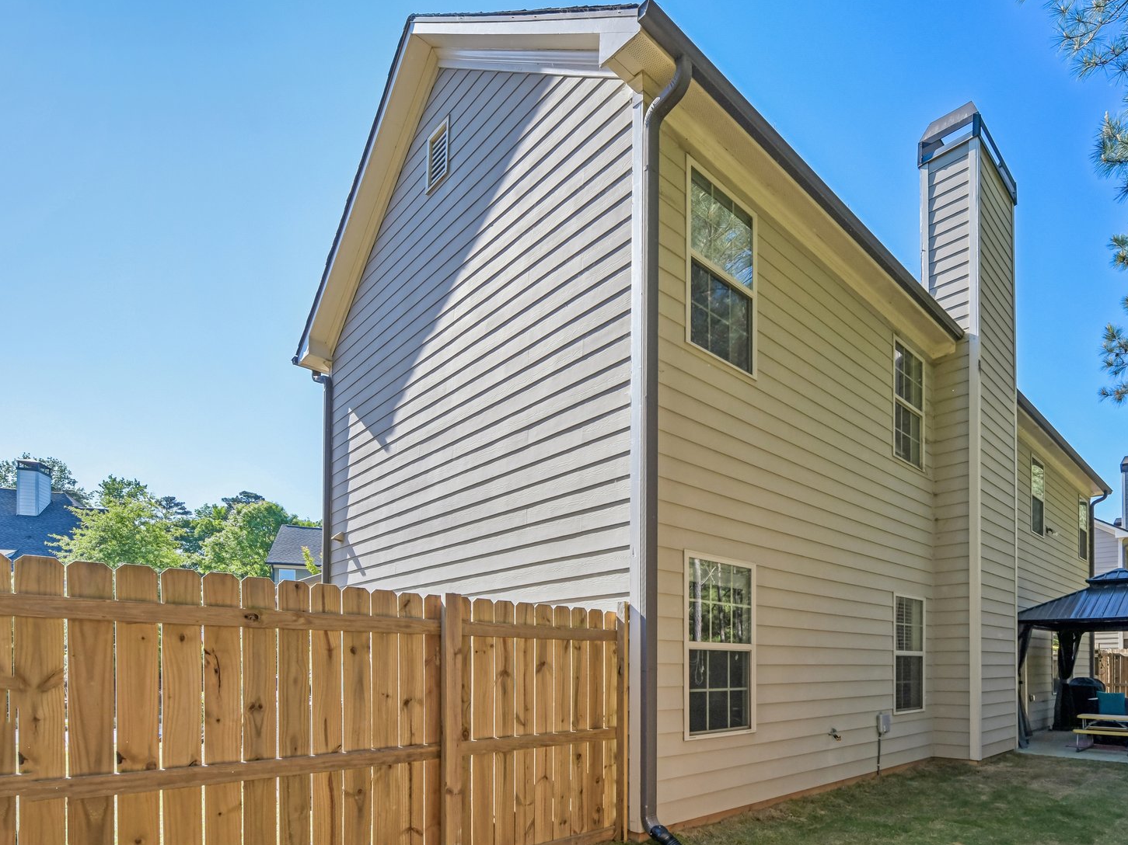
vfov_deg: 68.2
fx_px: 619
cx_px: 746
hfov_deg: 82.0
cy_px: 353
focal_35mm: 19
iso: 400
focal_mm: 14
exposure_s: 1/500
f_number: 8
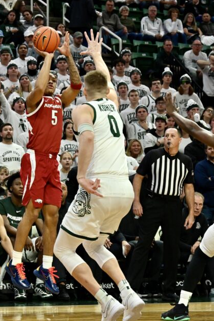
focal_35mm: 139
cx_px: 45
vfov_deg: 14.8
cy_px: 173
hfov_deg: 9.8
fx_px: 1240
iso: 8000
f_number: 6.3
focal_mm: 85
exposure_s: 1/1250
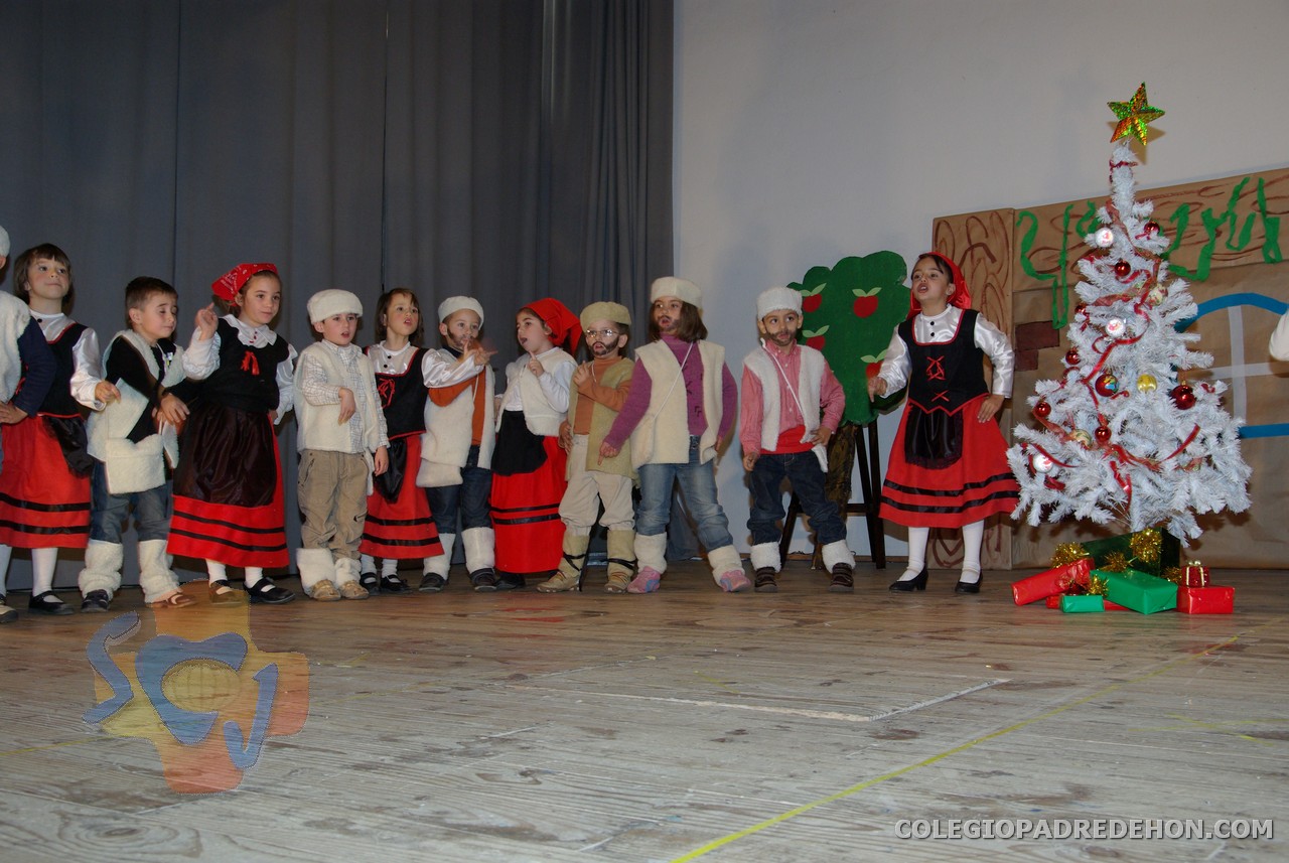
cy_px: 432
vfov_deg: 37.0
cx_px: 644
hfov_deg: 53.1
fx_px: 1291
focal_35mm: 36
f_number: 5.6
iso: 400
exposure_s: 1/45
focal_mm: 24
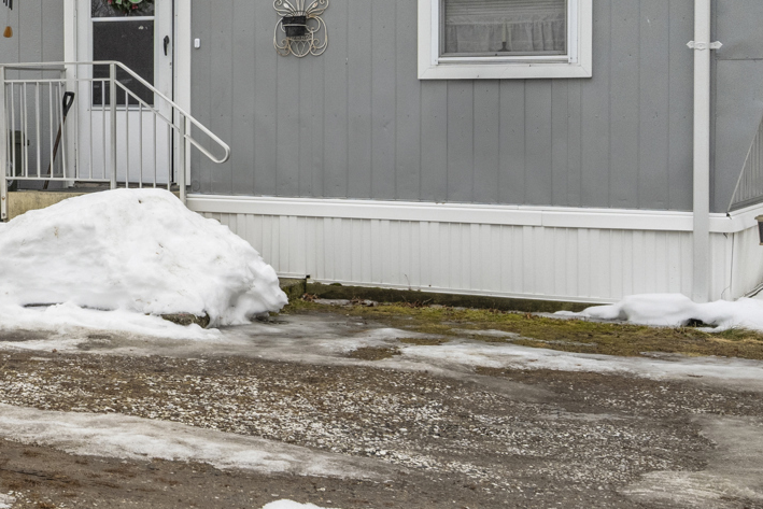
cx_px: -163
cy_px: 116
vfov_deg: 18.3
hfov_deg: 24.6
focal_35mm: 74
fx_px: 1569
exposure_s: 1/320
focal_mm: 21
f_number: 8
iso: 320
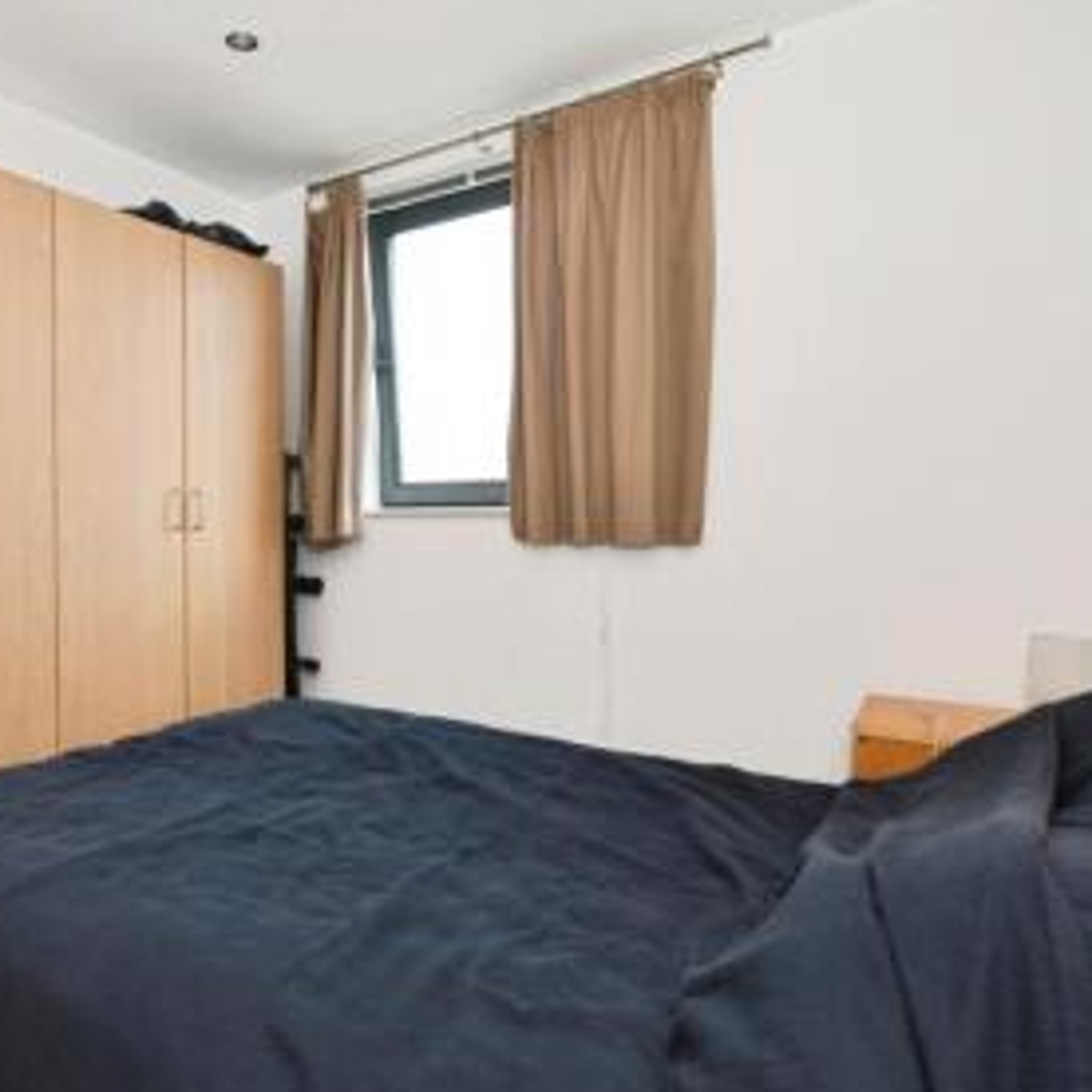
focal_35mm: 22
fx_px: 785
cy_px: 544
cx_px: 376
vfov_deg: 69.6
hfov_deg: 67.9
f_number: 8
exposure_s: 1/60
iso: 400
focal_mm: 10
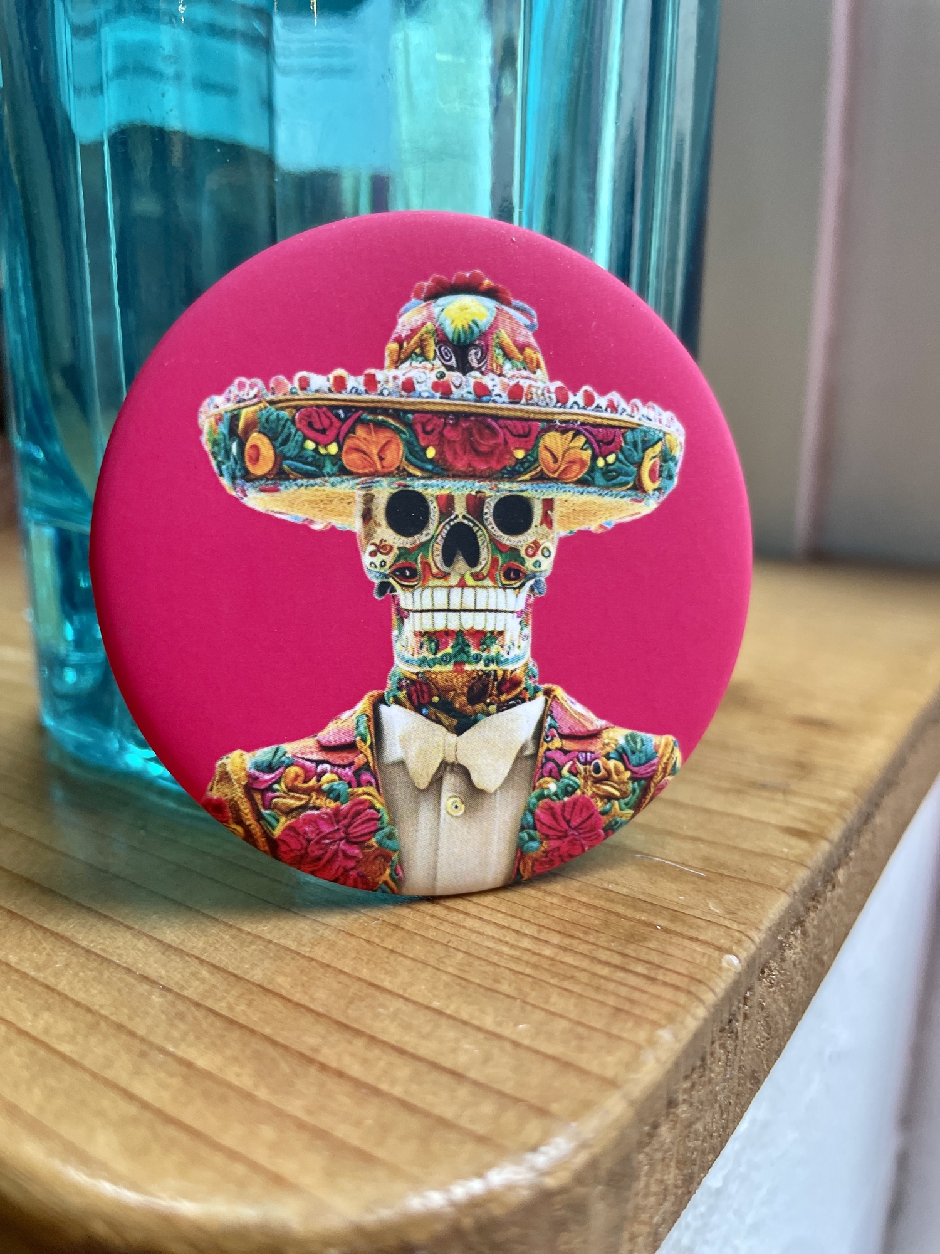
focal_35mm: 26
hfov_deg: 53.1
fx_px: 941
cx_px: 470
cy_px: 627
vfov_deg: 67.3
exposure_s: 1/100
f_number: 1.6
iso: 100
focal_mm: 4.2
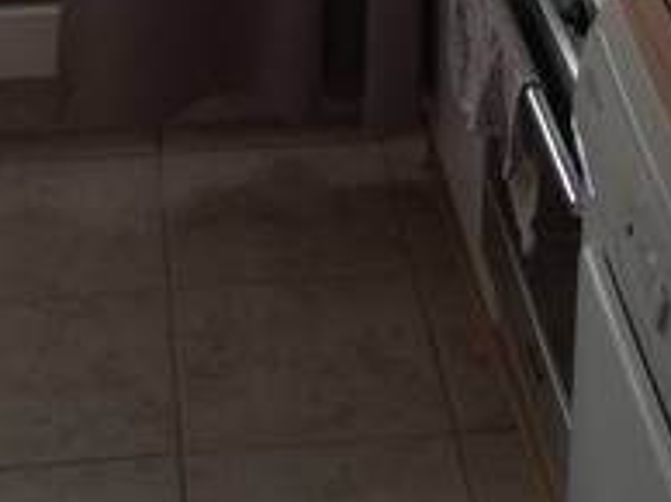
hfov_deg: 17.9
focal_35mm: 110
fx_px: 2130
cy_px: -457
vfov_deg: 12.1
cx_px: 339
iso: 80
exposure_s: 1/100
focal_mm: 3.79
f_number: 2
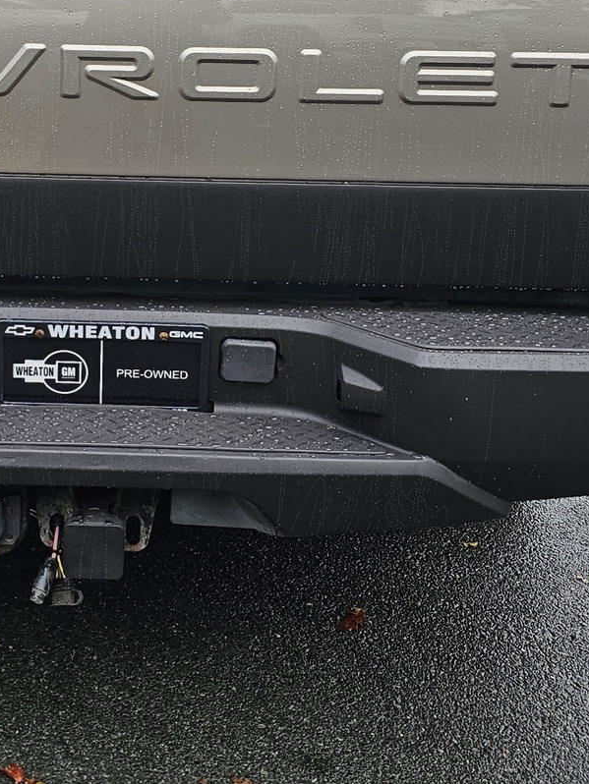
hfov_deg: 24.3
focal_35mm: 59
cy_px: 190
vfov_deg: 32.0
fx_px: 1338
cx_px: 99
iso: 32
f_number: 1.7
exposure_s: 1/207
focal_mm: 6.3
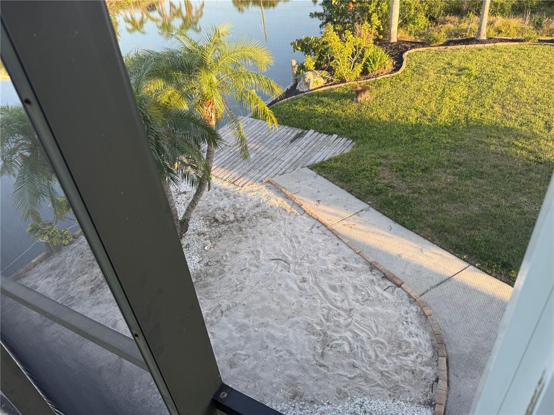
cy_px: 208
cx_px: 277
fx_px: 384
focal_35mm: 24
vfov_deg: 56.8
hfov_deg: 71.6
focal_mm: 6.76
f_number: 1.78
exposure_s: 1/351
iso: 80
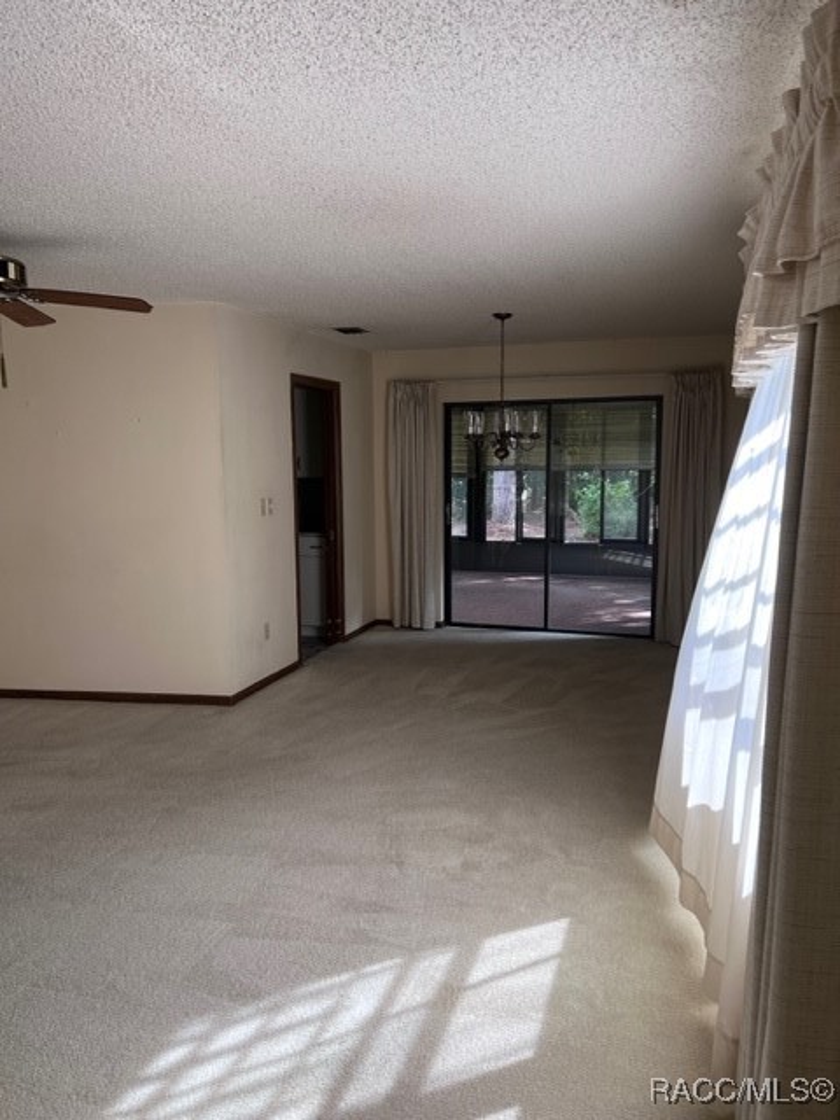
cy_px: 560
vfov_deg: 67.3
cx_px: 420
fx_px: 841
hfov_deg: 53.1
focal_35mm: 26
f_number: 1.5
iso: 64
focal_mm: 5.7
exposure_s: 1/171
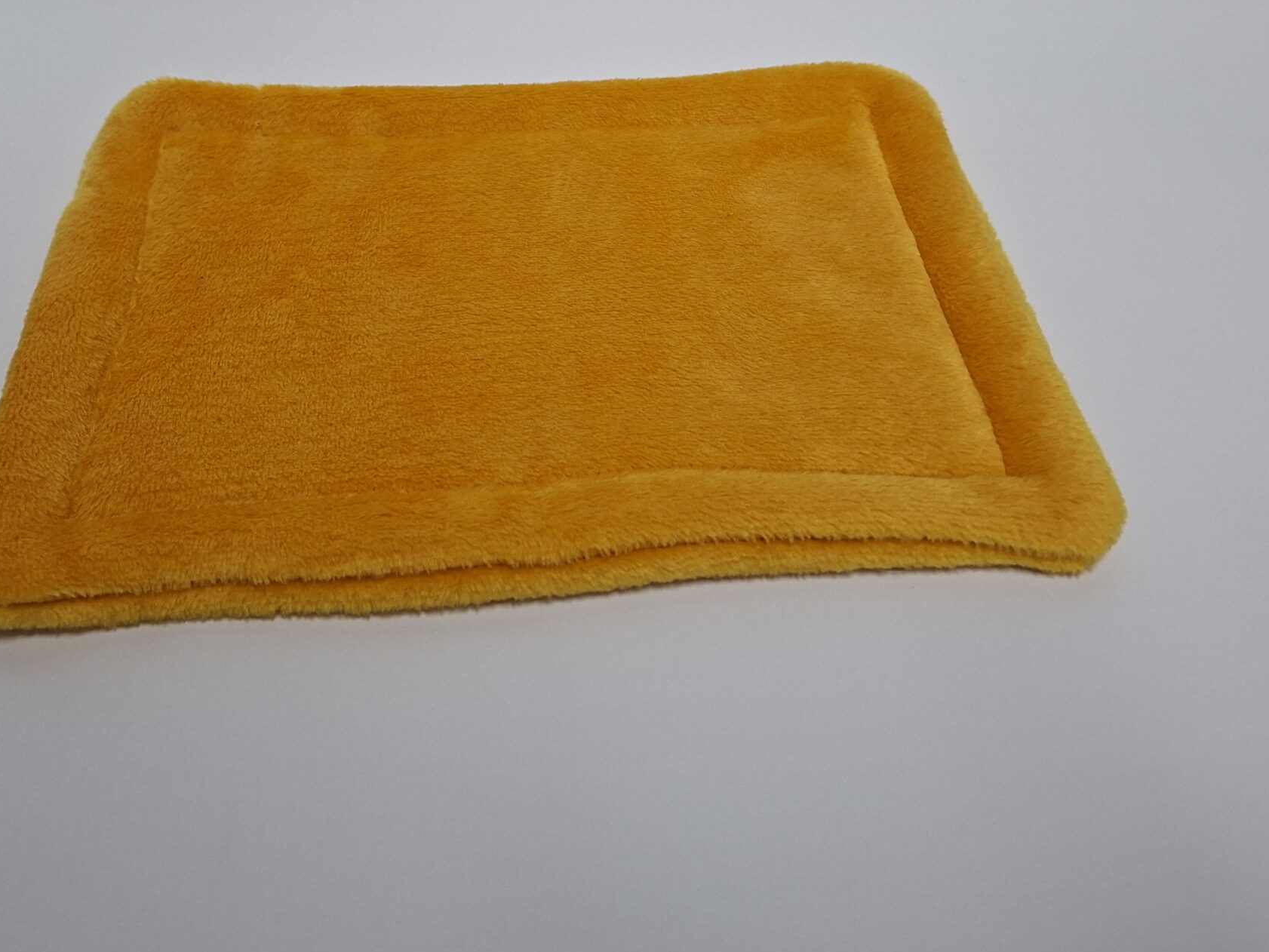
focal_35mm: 35
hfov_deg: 52.1
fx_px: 1283
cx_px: 486
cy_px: 287
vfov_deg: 40.0
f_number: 1.8
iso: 200
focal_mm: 5.54
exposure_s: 1/120
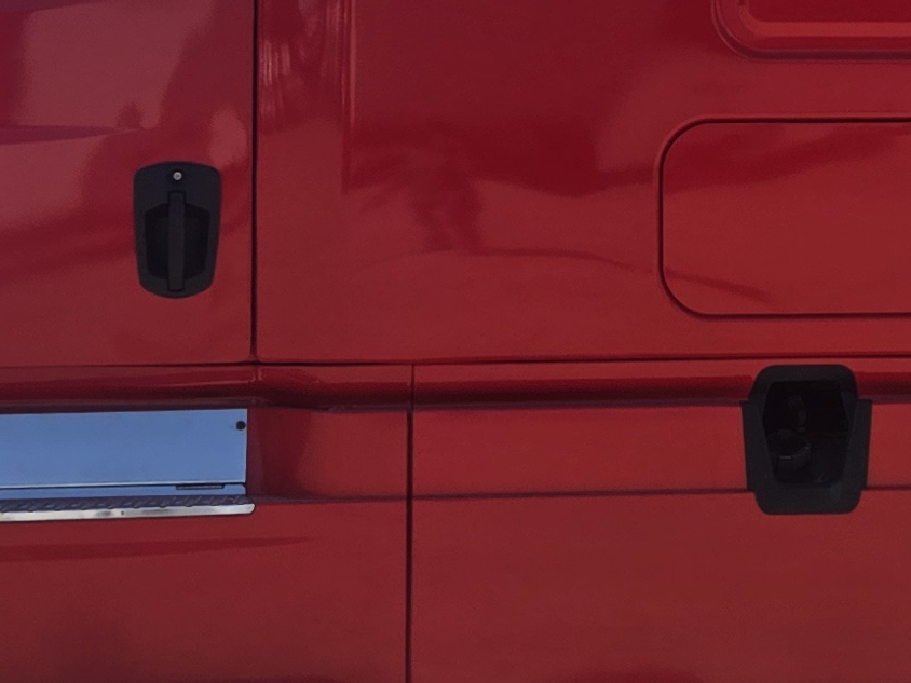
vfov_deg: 13.4
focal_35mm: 109
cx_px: 788
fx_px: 2869
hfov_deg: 17.8
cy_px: 9
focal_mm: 5.4
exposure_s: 1/2339
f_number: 1.8
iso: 25
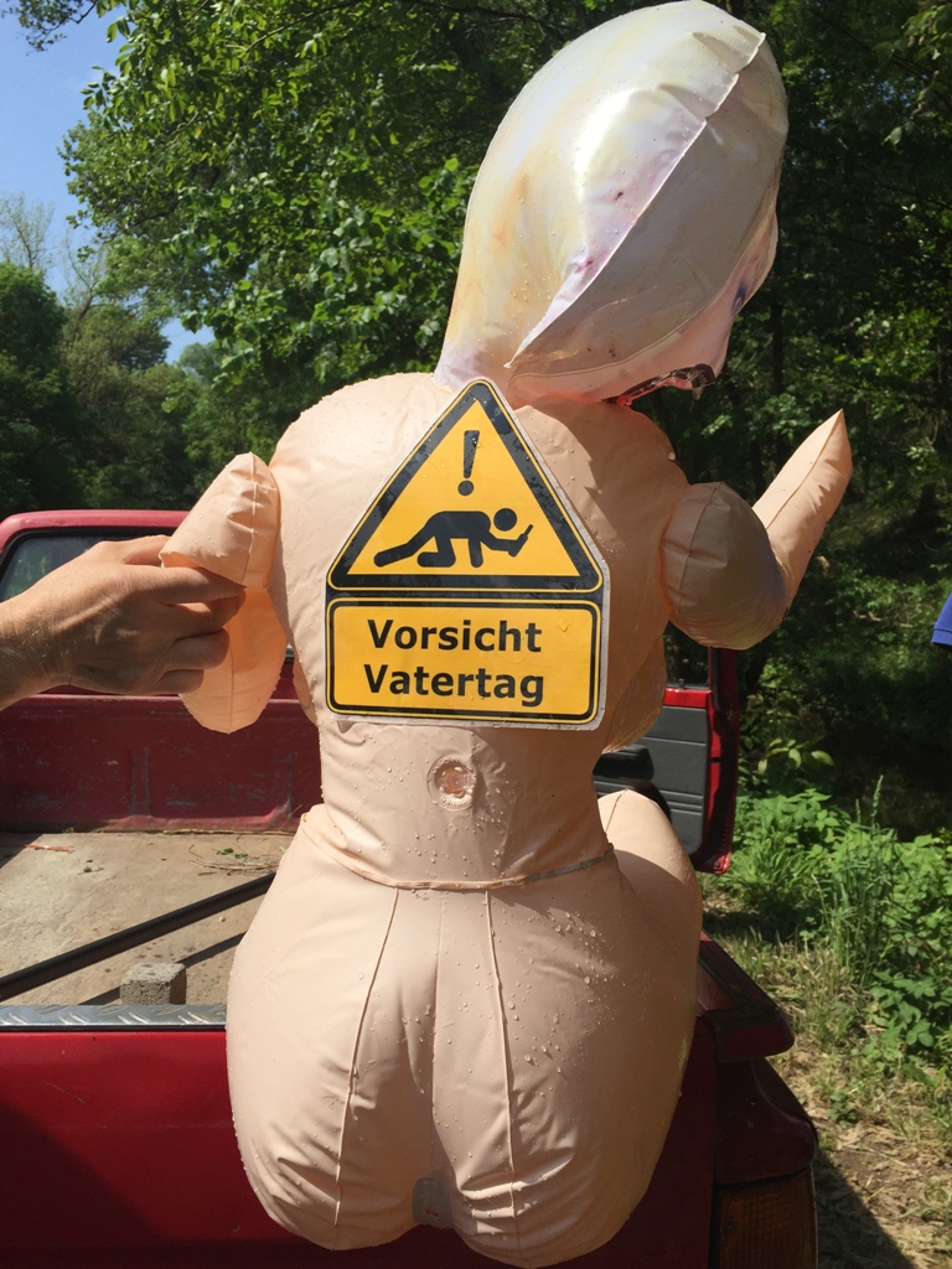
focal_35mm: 29
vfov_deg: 61.7
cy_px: 634
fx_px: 1063
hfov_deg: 48.2
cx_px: 476
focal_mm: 4.15
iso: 32
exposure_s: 1/2475
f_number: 2.2
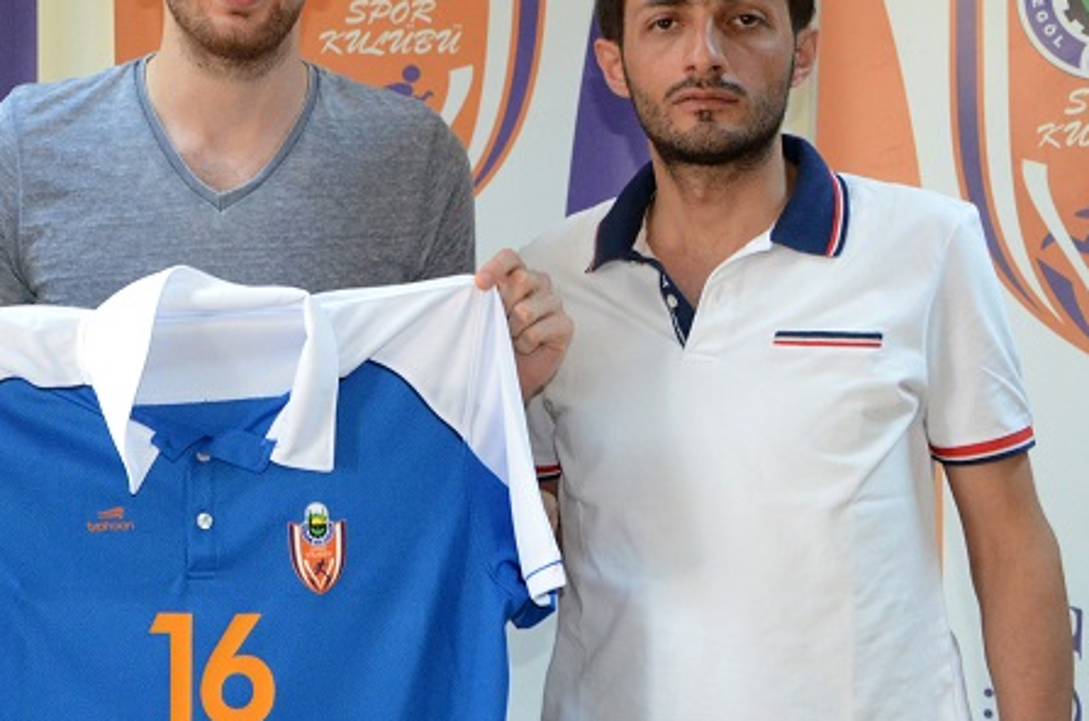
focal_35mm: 86
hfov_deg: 22.8
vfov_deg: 15.8
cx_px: 12
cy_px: 401
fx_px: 2596
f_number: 6.3
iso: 2000
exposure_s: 1/80
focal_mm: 26
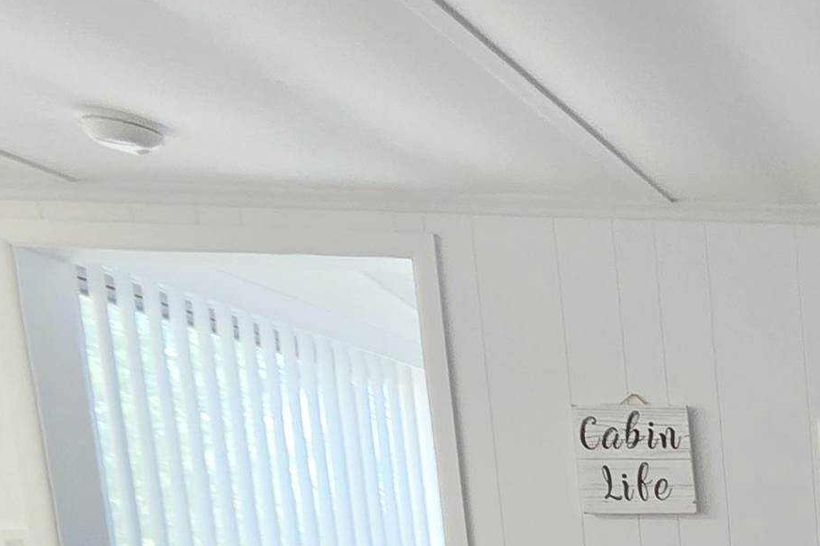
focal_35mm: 46
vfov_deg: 24.2
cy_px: 773
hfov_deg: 26.2
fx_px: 1048
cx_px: 1313
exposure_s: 1/60.2
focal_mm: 2.2
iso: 250
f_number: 2.2
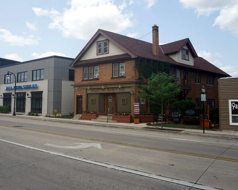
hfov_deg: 55.3
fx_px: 223
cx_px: 83
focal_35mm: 32
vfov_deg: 46.3
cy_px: 92
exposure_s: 1/160
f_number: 9
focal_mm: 17
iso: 100
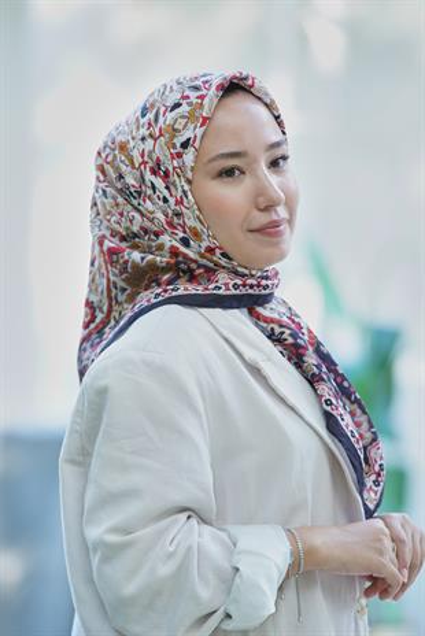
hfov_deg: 8.1
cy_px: 318
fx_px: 3006
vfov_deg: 12.1
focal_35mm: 170
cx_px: 212
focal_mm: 170
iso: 500
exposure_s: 1/125
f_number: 4
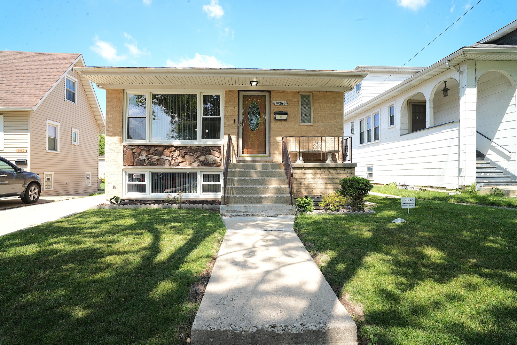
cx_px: 258
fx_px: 287
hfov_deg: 83.9
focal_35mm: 20
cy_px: 172
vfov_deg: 62.0
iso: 640
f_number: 16
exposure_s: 1/125
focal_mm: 20
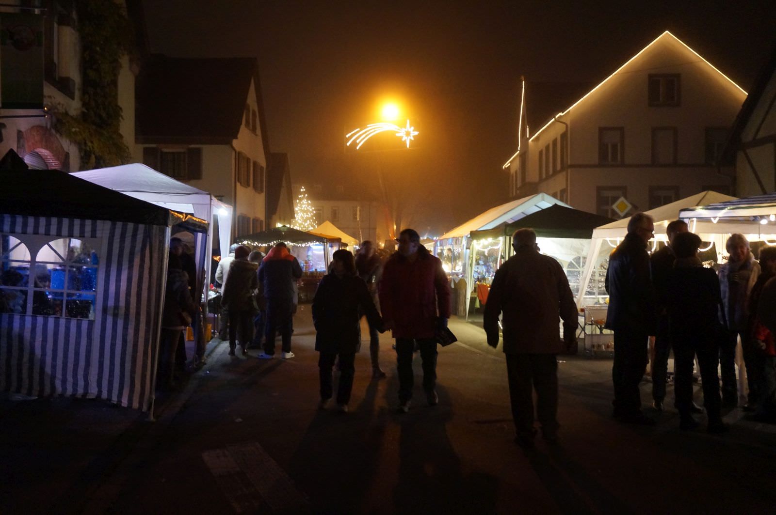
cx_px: 388
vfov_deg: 41.6
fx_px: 678
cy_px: 258
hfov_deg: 59.5
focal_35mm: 32
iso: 3200
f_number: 4
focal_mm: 21
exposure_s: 1/20
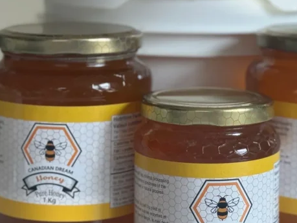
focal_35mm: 107
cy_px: 54
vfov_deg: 13.8
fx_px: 919
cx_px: 173
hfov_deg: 18.3
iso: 64
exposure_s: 1/207
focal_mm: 6.76
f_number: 1.78
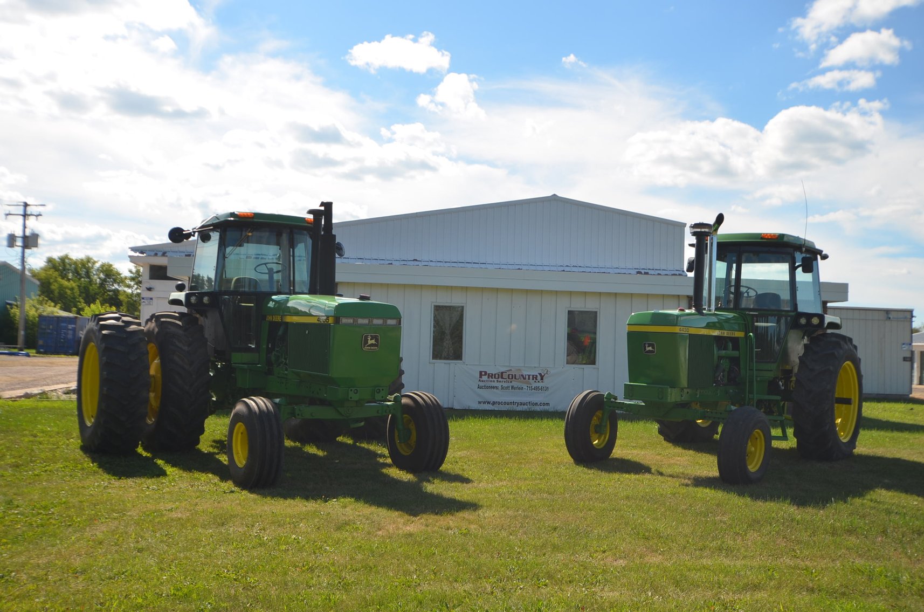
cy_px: 306
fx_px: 922
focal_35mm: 36
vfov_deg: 36.7
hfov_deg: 53.2
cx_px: 462
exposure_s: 1/250
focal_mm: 24
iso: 100
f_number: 8
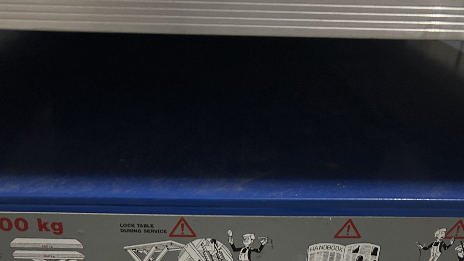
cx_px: 226
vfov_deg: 24.4
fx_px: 566
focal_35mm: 46
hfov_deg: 44.6
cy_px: 280
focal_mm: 5.7
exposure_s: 1/25
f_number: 1.5
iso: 640
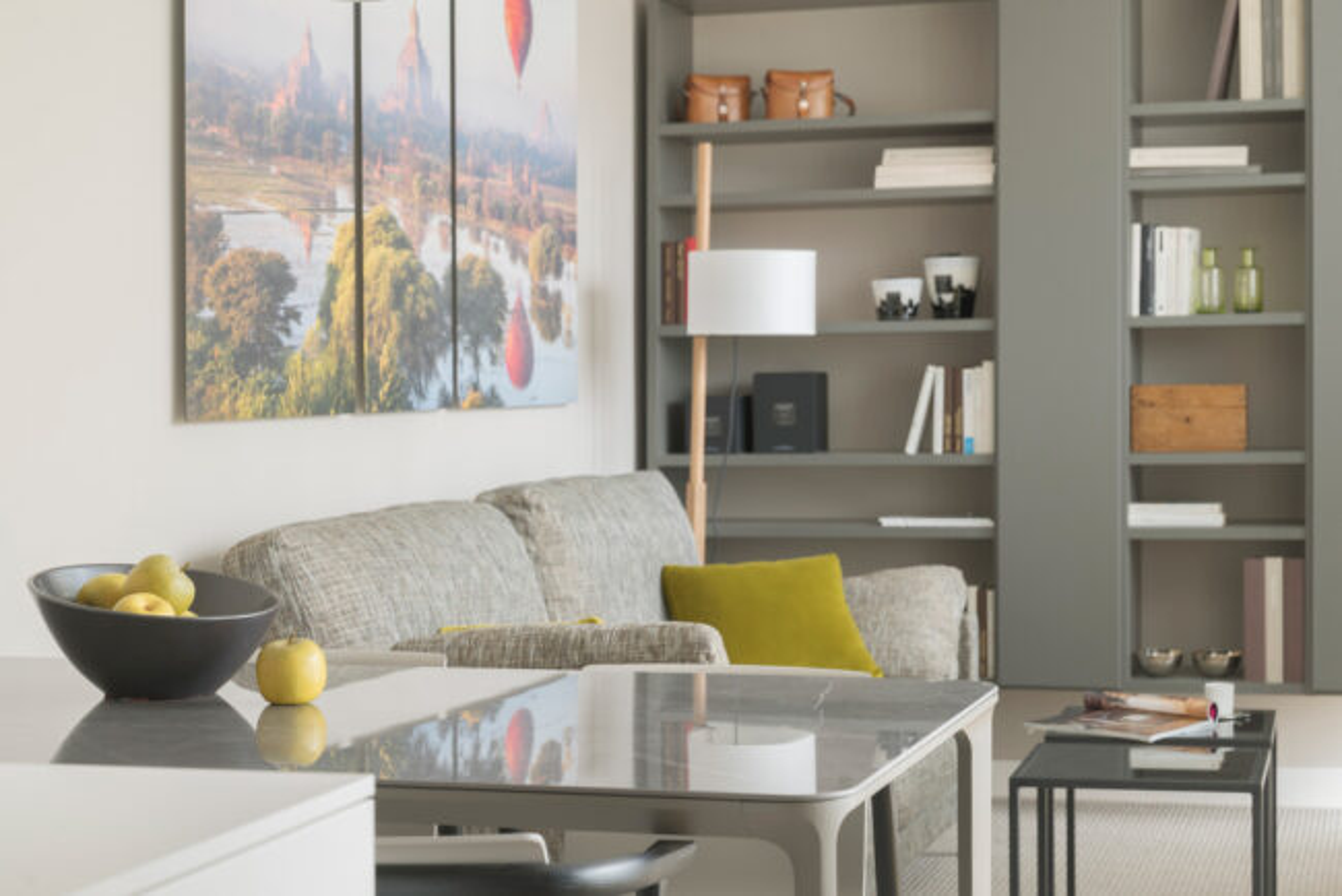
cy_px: 448
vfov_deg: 19.5
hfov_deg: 28.8
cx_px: 671
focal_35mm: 70
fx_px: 2610
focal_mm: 70
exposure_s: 2
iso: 100
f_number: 8
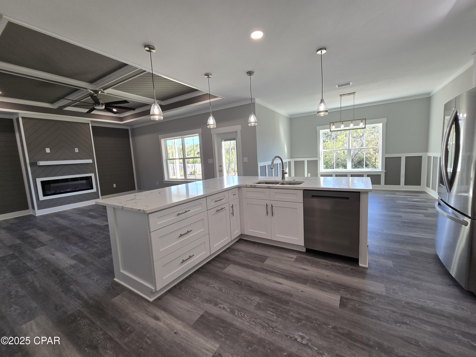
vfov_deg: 89.9
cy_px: 178
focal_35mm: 13
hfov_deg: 106.2
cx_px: 238
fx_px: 179
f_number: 2.2
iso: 80
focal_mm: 2.2
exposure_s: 1/120
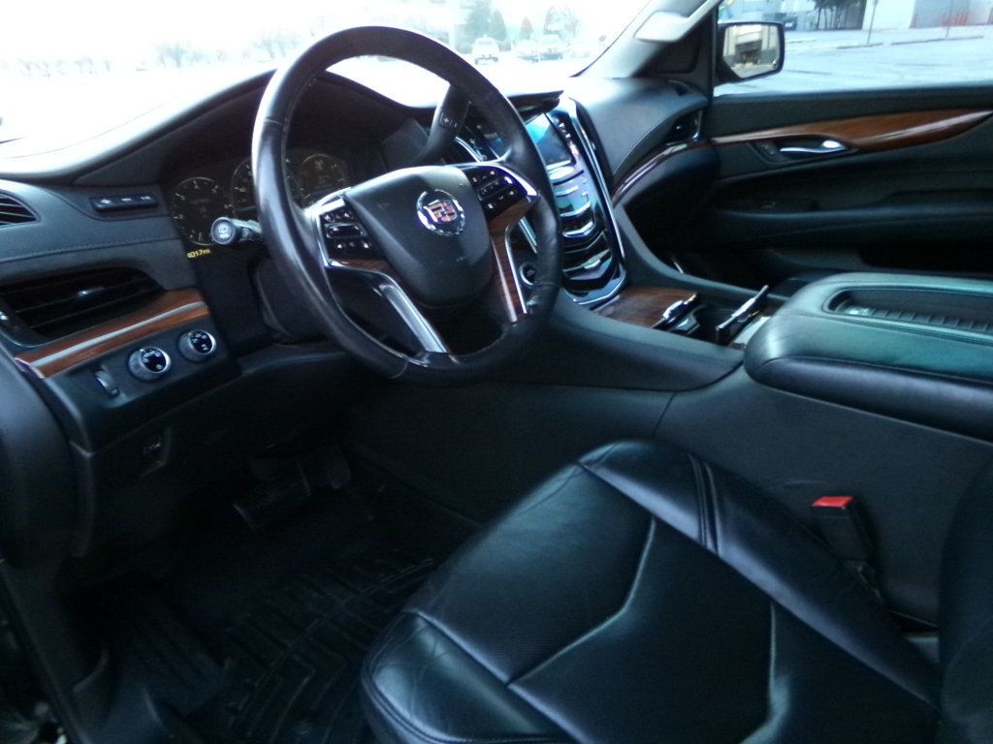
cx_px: 496
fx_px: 688
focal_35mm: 24
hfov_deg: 71.6
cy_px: 372
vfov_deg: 56.8
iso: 800
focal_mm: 4.3
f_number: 3.7
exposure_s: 1/12
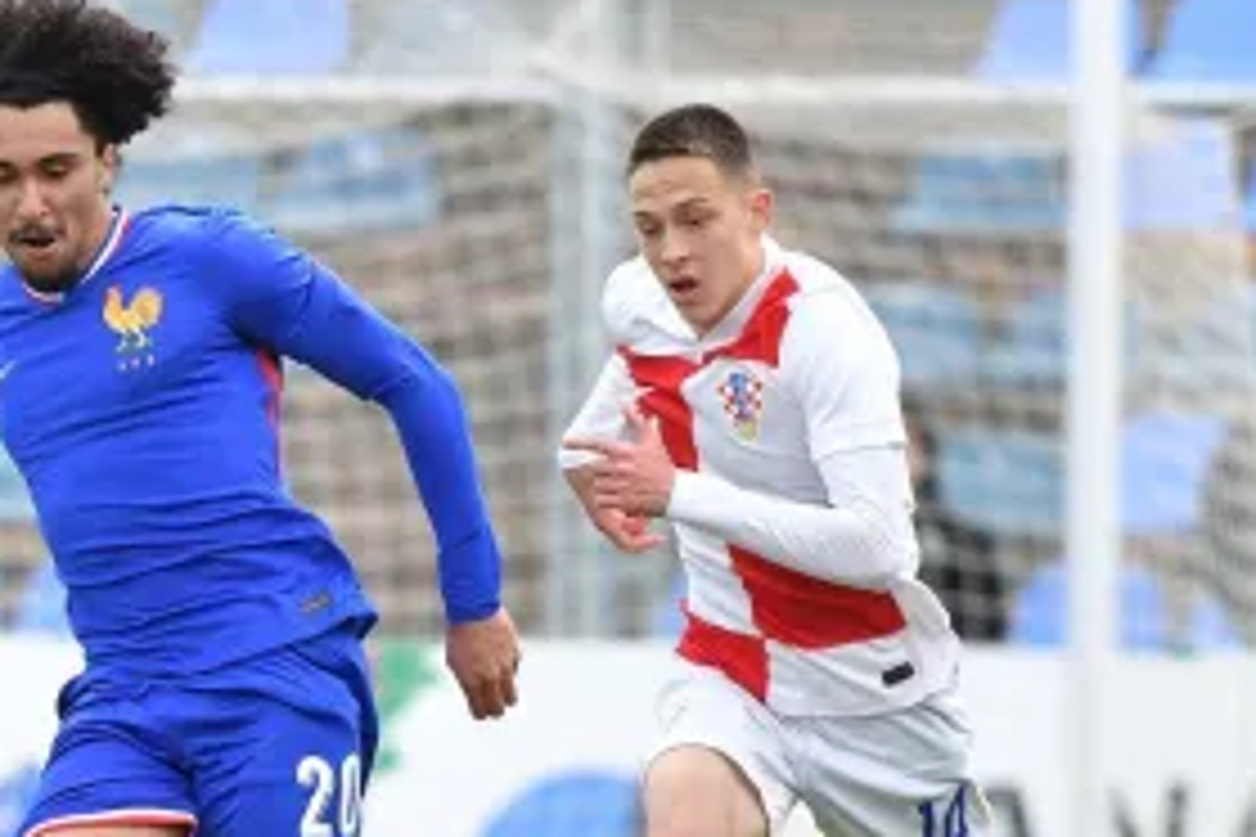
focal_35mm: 670
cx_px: 36
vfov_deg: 2.1
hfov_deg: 3.1
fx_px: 23374
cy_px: 657
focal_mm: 340
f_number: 5
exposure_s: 1/1600
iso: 800
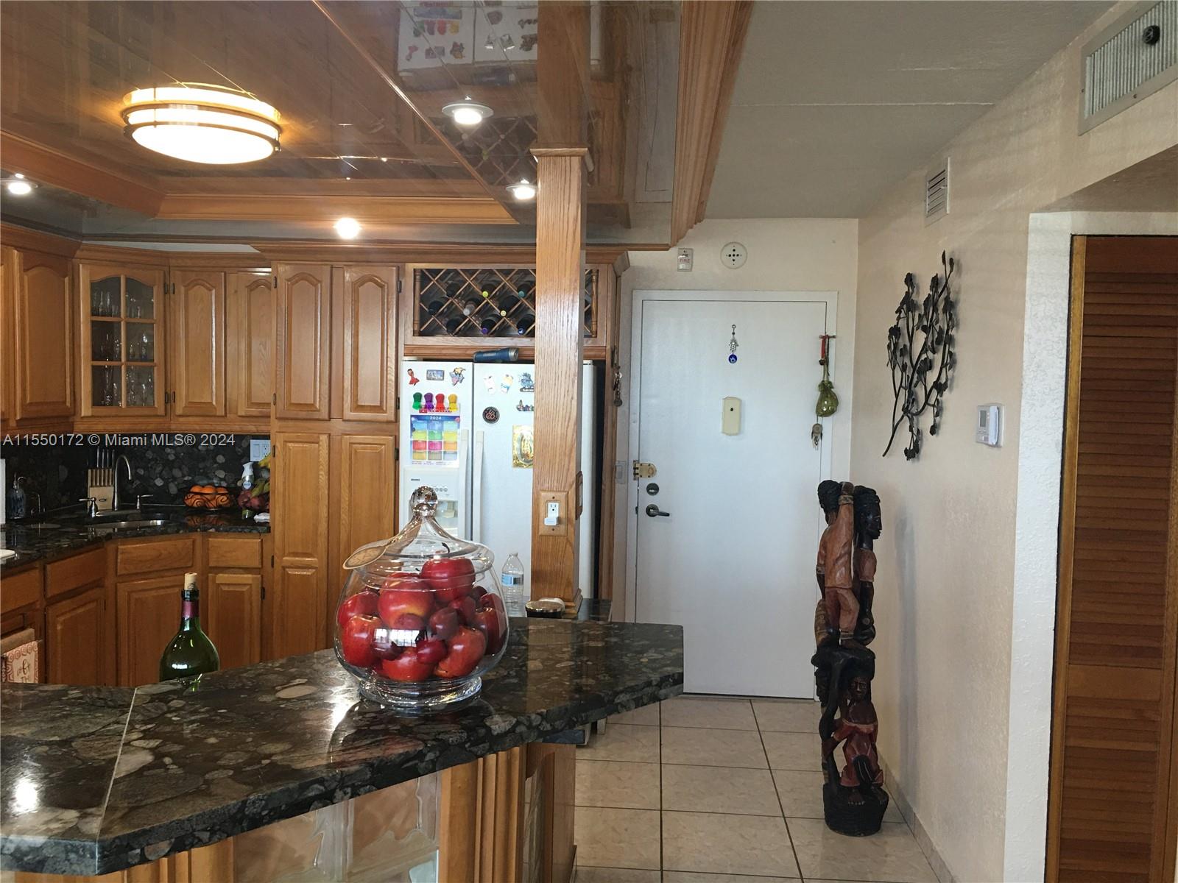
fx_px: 987
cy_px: 442
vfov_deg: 48.2
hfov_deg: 61.7
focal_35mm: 29
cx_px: 589
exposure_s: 1/15
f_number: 2.2
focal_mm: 4.15
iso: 40
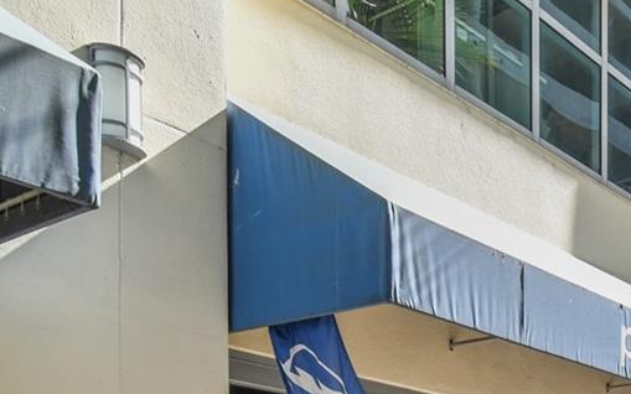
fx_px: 825
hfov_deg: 35.1
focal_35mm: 48
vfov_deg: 23.0
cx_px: 714
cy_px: 550
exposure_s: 1/30
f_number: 7.1
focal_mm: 10
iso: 100
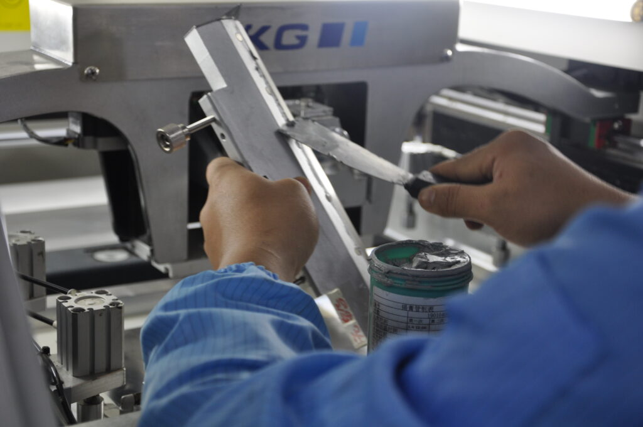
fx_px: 1204
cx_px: 322
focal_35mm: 68
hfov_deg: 29.9
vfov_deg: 20.1
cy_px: 214
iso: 400
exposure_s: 1/30
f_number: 5.6
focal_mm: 45
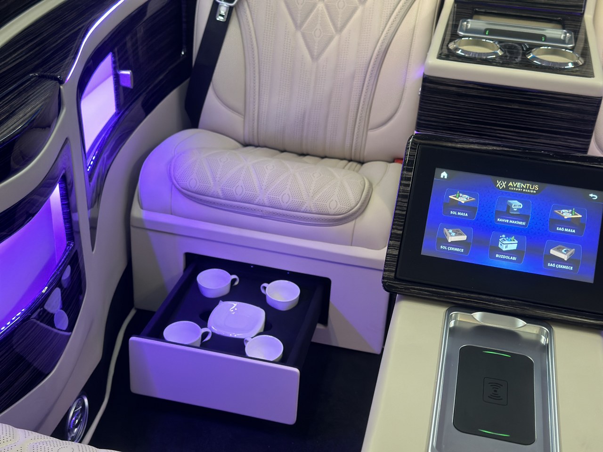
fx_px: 836
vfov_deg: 30.3
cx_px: 302
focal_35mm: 48
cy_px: 226
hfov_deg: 39.7
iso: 200
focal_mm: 6.86
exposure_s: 1/60
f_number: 1.78
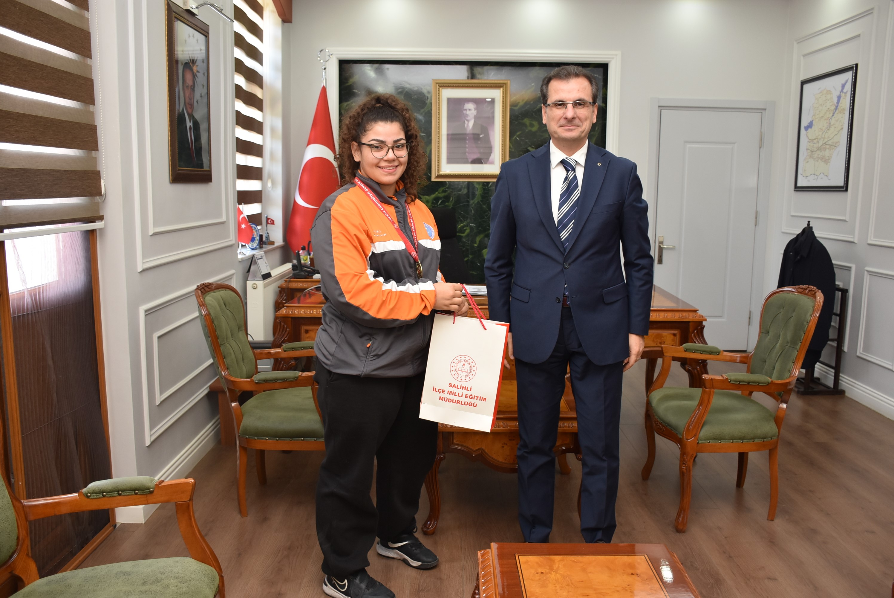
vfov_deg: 43.7
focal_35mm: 30
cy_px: 299
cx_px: 447
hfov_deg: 61.9
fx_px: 746
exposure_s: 1/60
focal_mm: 20
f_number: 4
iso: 500
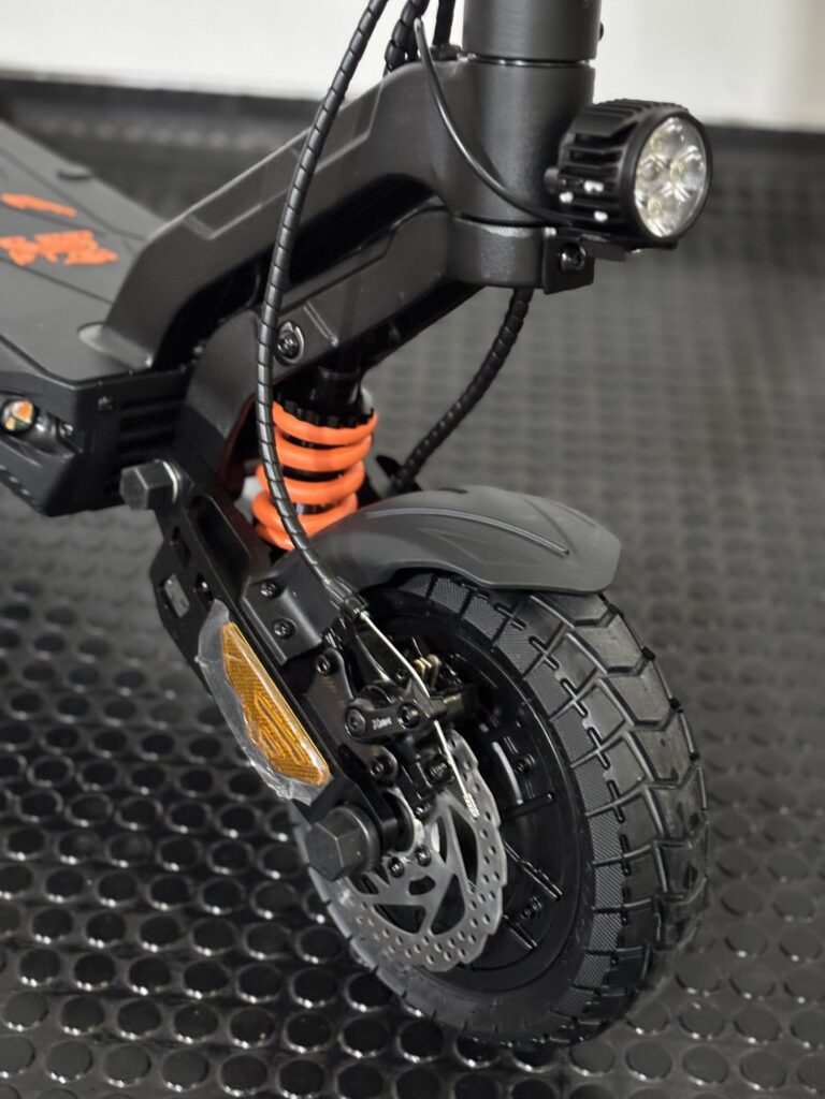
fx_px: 1652
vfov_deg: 36.8
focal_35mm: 52
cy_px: 550
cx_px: 412
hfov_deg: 28.0
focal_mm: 5.96
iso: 640
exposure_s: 1/20
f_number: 1.6
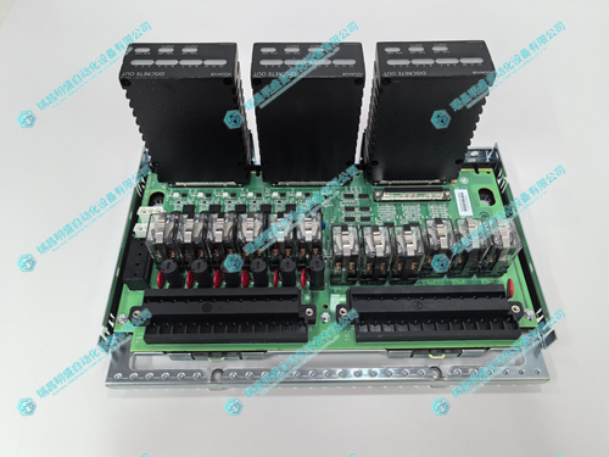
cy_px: 228
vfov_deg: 51.4
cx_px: 304
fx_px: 475
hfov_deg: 65.3
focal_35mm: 27
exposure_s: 1/100
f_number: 2
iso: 160
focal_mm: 5.75
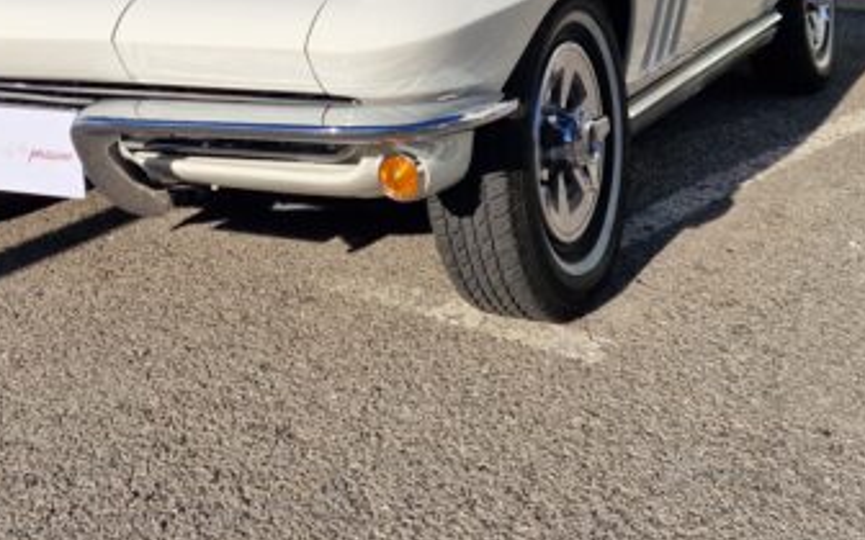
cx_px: 252
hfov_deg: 34.6
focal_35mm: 58
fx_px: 1367
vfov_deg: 20.1
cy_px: -198
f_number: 1.8
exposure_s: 1/1748
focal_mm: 6.4
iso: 50
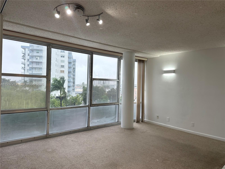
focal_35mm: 24
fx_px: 156
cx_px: 112
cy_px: 84
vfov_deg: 56.8
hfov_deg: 71.6
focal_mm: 6.86
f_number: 1.78
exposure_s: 1/155
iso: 100
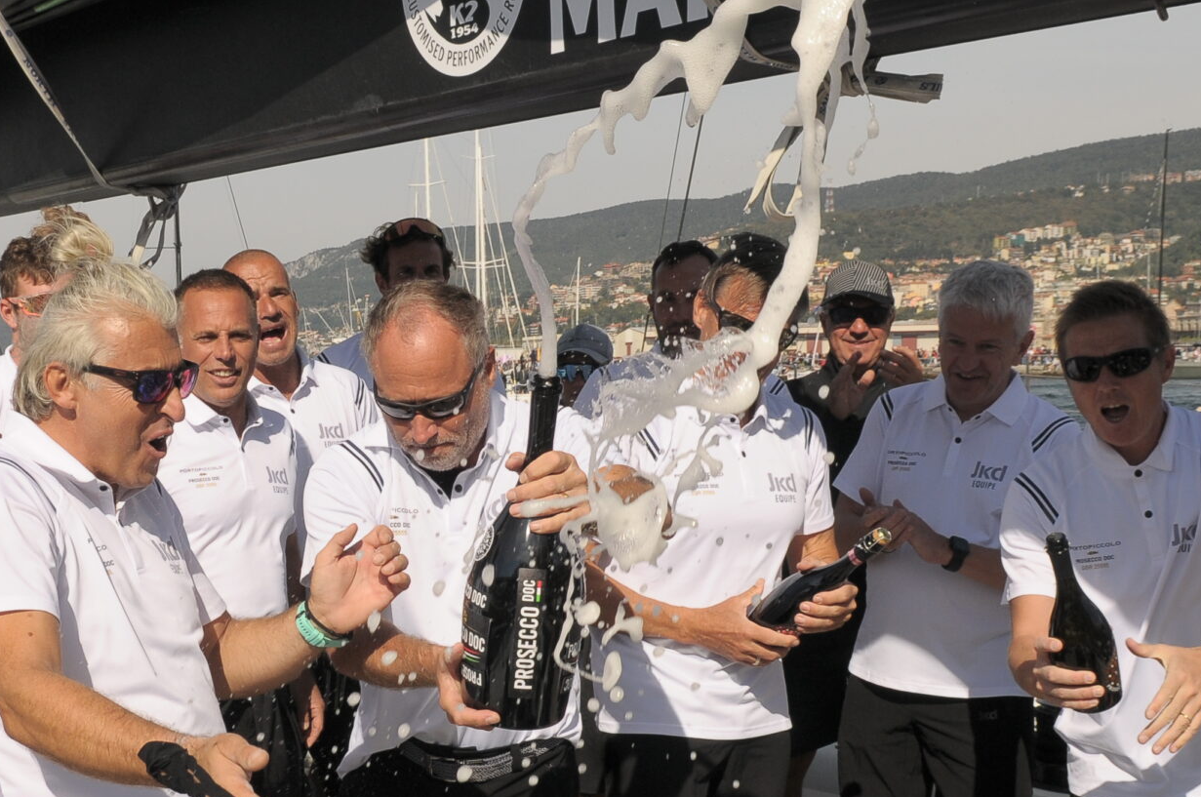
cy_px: 618
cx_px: 318
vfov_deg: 25.1
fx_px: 1767
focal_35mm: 53
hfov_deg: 36.8
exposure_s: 1/640
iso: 200
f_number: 9
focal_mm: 17
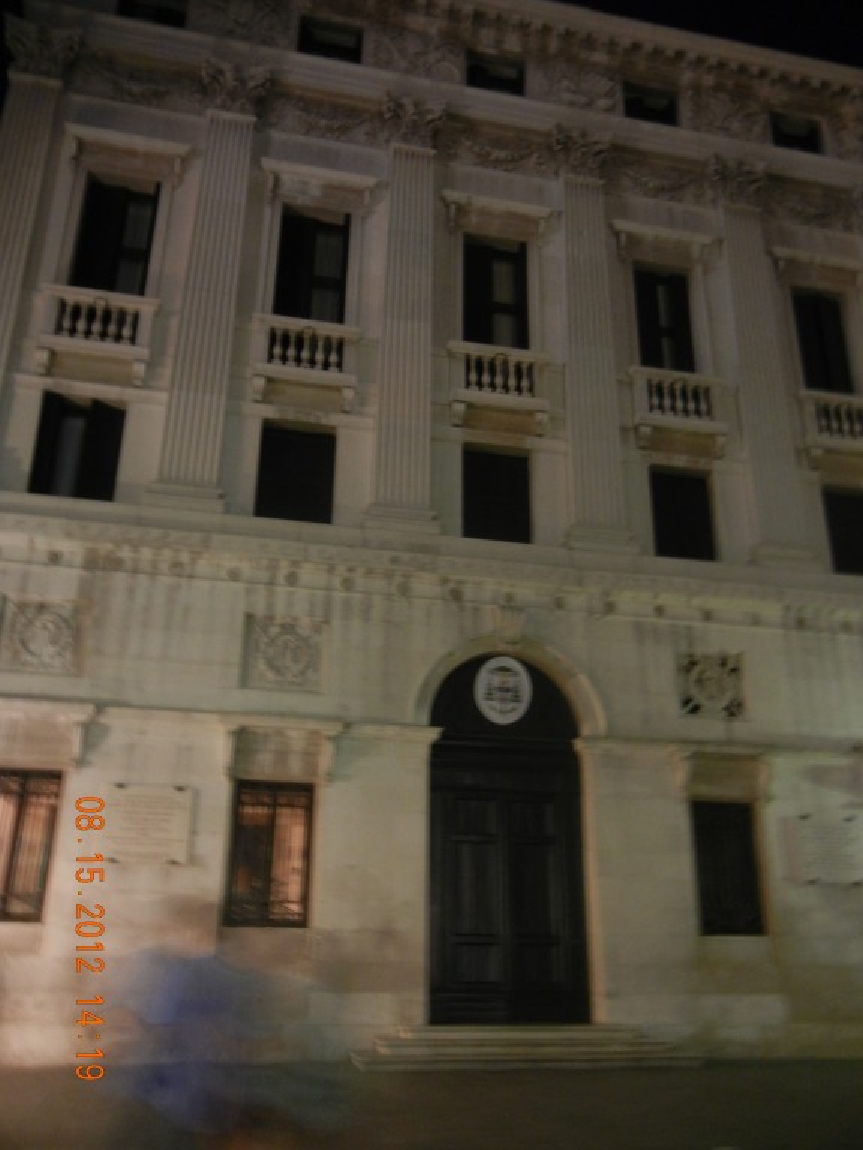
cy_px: 575
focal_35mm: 30
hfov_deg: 46.8
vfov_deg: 60.0
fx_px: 997
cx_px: 432
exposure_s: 1
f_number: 3.5
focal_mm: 5.4
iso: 400
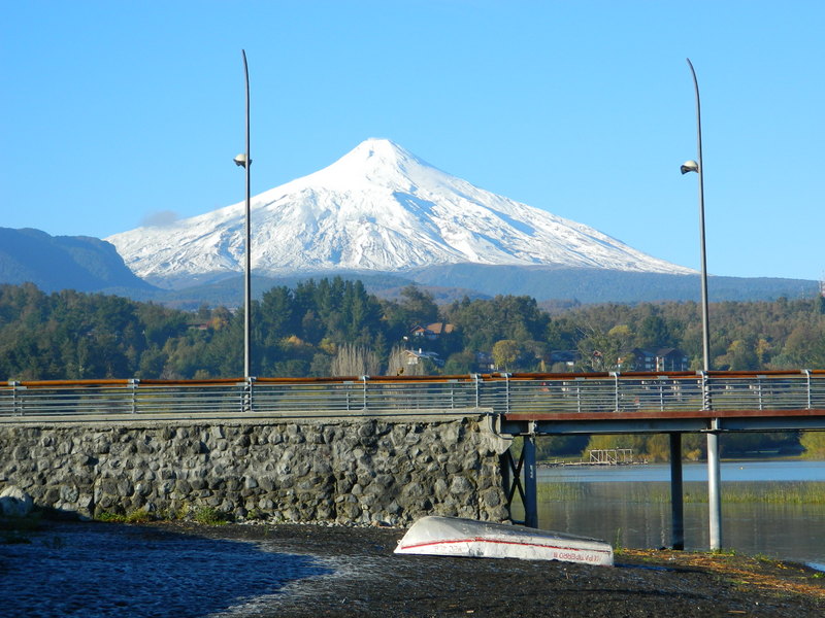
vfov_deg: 17.6
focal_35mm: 84
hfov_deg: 23.3
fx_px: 2002
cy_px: 309
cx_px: 412
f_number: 4.2
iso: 80
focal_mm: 15.1
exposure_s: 1/400
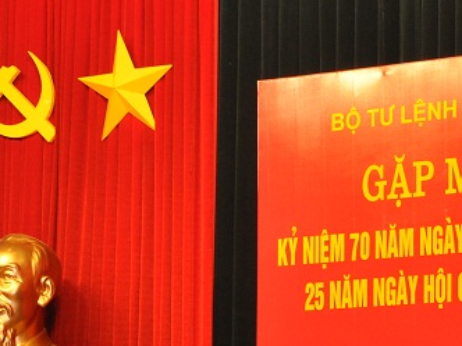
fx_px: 1855
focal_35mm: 139
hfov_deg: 13.9
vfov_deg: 10.6
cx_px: 518
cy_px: 356
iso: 640
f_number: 5.6
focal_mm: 32
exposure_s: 1/60
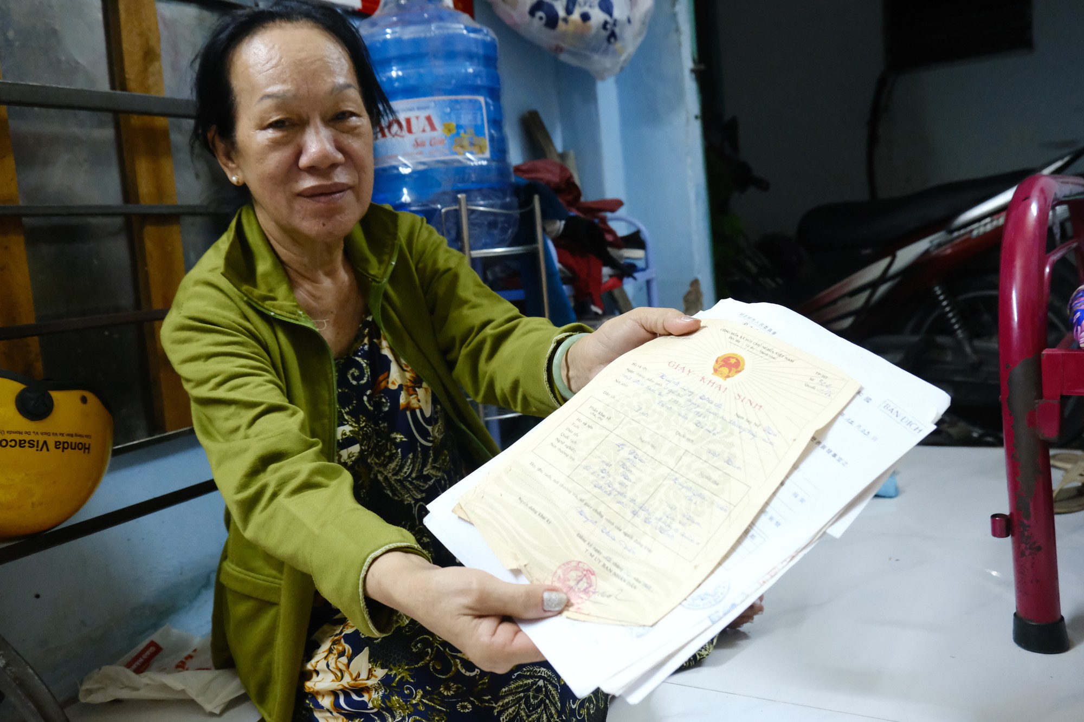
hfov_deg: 61.9
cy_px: 361
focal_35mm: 30
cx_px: 542
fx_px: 903
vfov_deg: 43.6
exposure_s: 1/42
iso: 6400
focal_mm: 20.1
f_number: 3.6
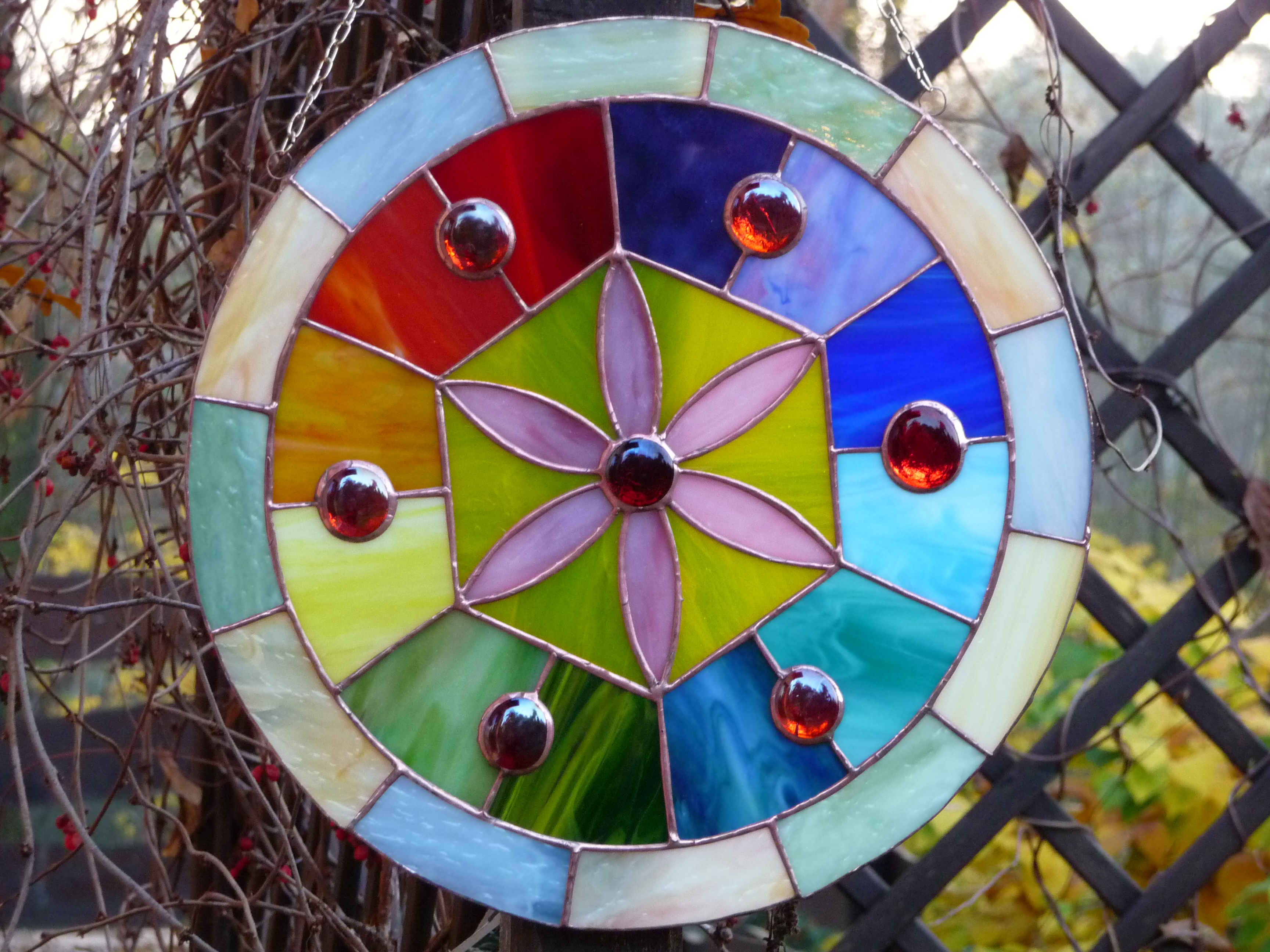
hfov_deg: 13.4
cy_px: 476
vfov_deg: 10.1
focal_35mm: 147
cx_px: 635
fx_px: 5393
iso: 400
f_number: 4.8
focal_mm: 25.2
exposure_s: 1/25
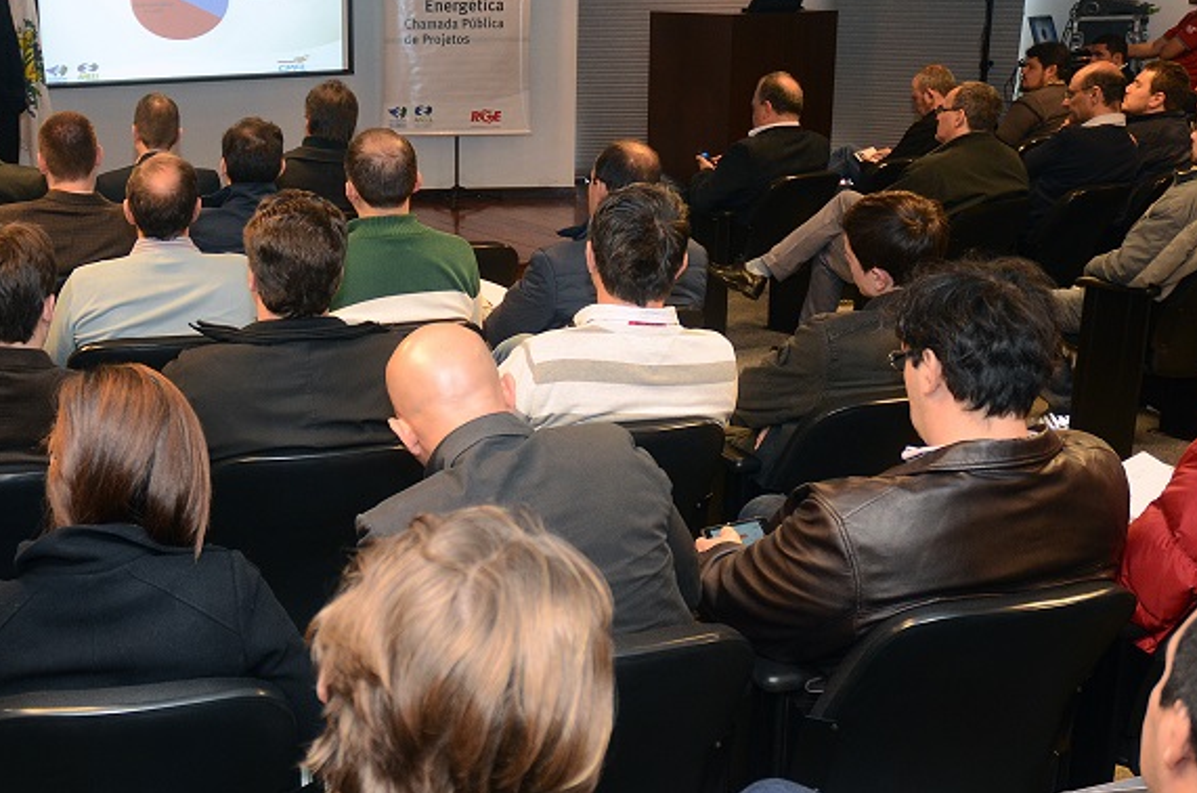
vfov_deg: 25.8
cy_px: 447
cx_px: 293
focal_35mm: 52
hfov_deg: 37.3
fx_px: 1725
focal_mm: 22
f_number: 3.5
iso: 800
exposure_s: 1/60
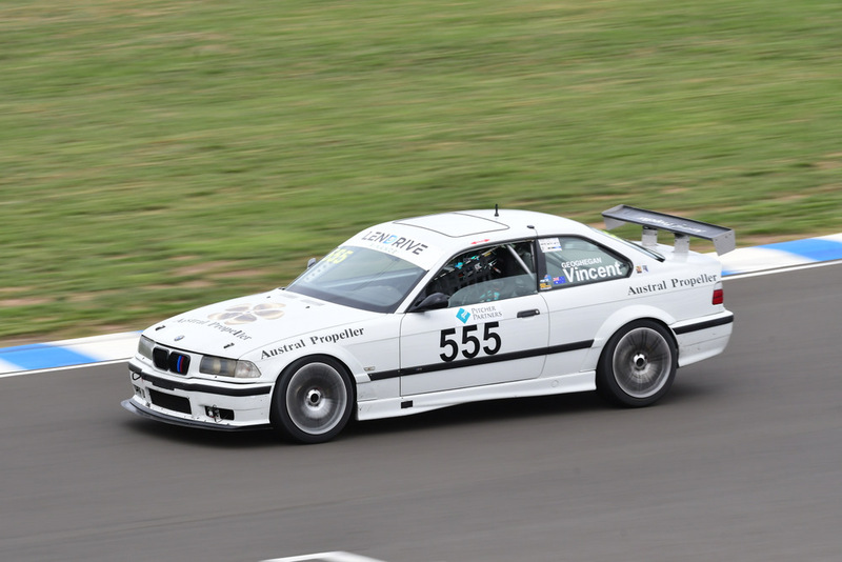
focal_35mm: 405
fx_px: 9475
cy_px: 281
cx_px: 421
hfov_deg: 5.1
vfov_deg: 3.4
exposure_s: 1/250
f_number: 13
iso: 400
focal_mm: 270
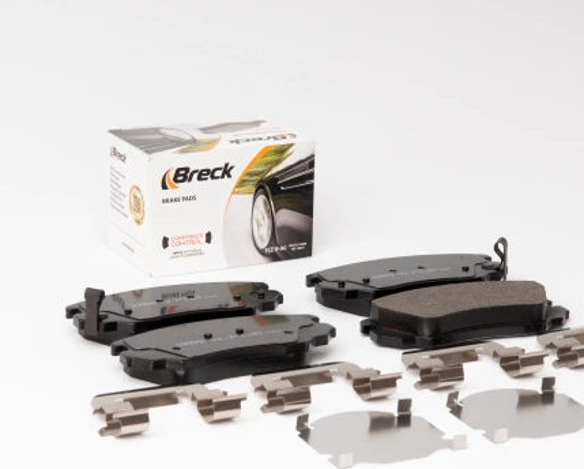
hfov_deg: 16.3
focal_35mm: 118
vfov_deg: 13.1
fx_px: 2041
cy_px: 267
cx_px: 301
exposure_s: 1/200
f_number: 13
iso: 100
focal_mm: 60
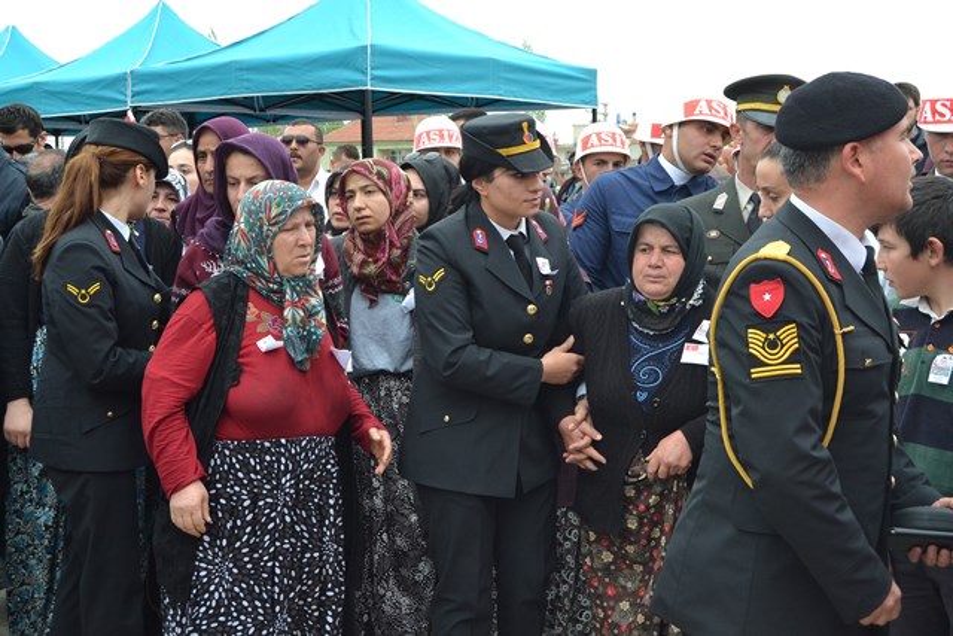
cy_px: 318
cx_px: 476
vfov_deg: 28.1
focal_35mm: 48
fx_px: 1271
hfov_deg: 41.1
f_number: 7.1
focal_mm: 32
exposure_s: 1/200
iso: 800
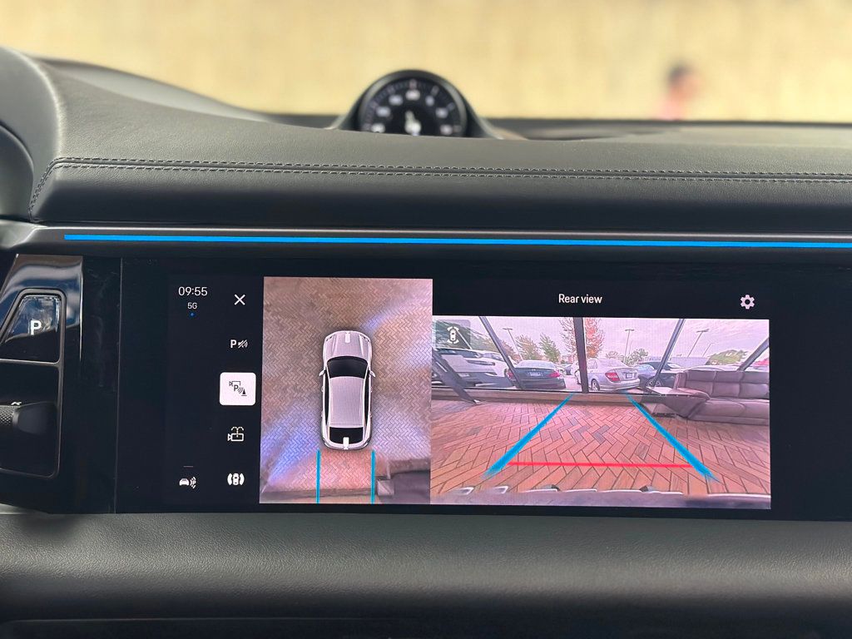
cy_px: 320
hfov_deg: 39.7
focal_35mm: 48
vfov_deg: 30.3
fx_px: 1181
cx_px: 426
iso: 320
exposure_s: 1/60
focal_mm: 6.86
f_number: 1.78
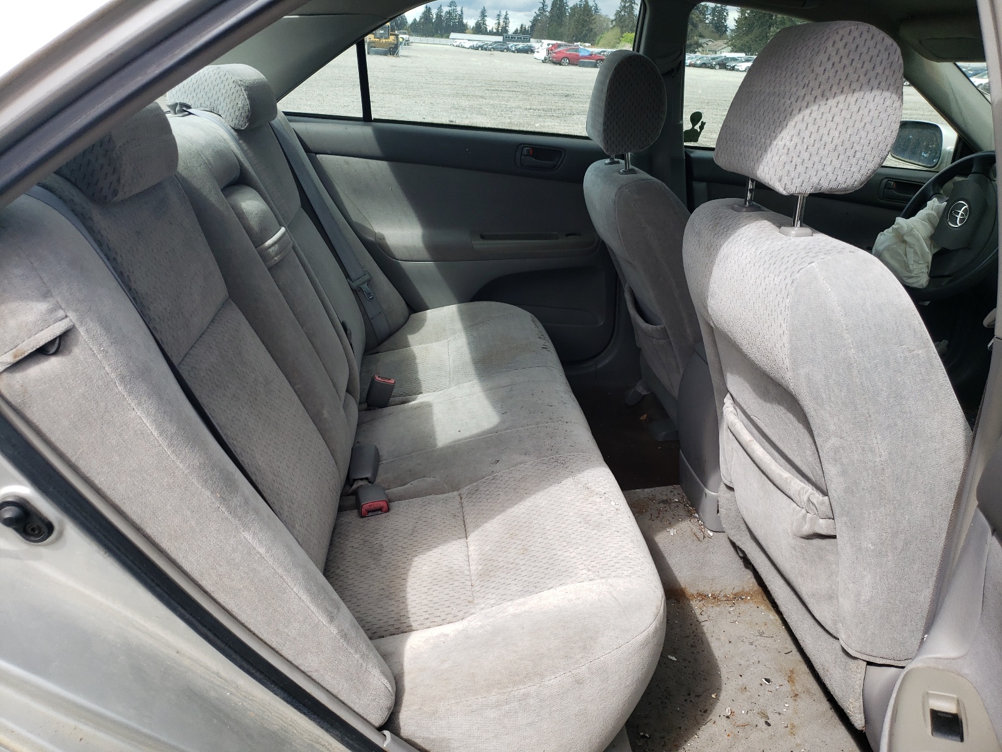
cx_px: 501
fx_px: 753
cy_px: 376
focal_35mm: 26
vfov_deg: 53.1
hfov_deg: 67.3
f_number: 1.5
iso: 50
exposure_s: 1/1000
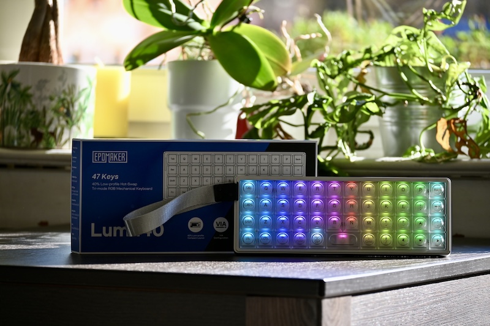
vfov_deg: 6.5
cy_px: 163
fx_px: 2858
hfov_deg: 9.8
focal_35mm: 210
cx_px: 245
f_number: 5.3
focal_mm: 140
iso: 220
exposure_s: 1/250
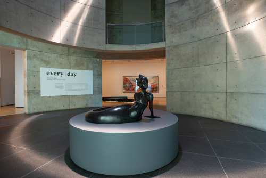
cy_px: 89
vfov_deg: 67.5
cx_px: 133
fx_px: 133
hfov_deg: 90.0
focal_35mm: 18
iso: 400
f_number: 8
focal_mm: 18
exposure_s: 1/10
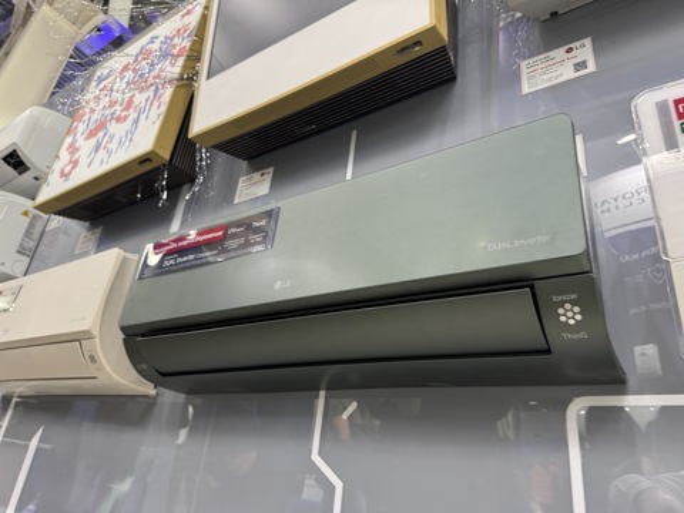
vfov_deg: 56.8
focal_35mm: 24
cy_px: 256
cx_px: 342
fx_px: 474
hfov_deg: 71.6
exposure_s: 1/50
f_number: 1.78
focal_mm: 6.76
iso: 160
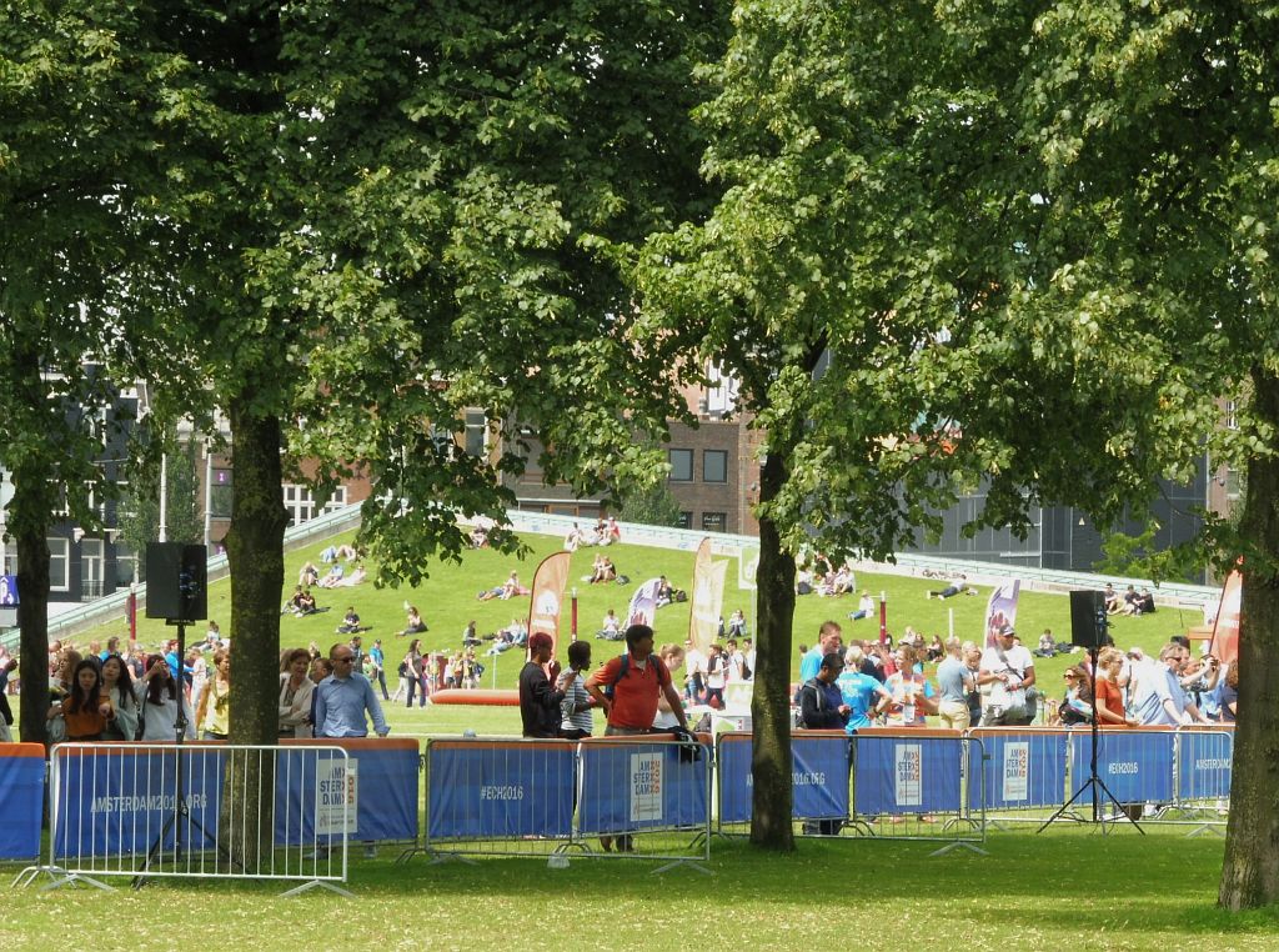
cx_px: 640
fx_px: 5342
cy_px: 476
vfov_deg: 10.2
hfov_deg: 13.7
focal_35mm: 145
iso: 100
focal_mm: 25.9
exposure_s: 1/100
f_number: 7.1
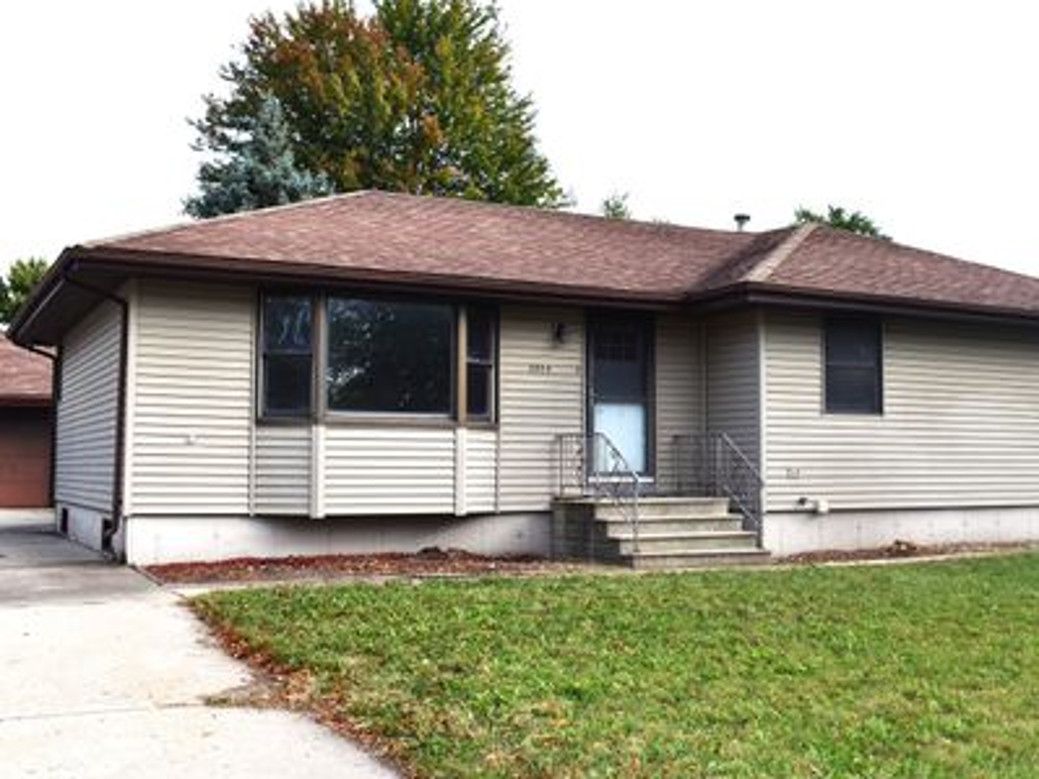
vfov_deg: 34.6
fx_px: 1248
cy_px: 383
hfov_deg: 45.0
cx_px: 609
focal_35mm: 42
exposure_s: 1/200
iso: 100
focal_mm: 23
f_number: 8
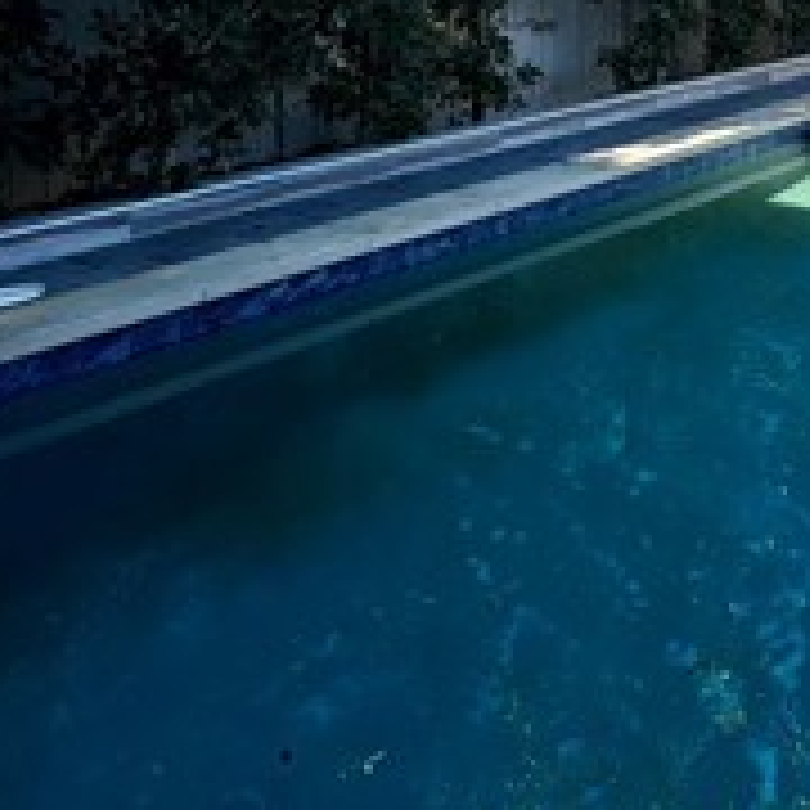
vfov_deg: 33.4
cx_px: 909
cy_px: -81
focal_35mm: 44
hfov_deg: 33.1
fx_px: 1165
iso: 40
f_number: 2.2
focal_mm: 2.22
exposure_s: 1/578
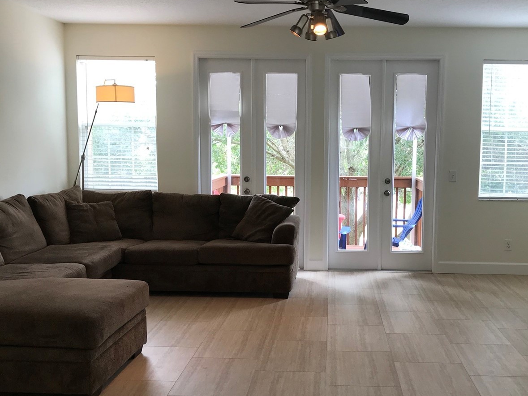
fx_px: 580
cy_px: 212
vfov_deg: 37.7
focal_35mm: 38
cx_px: 315
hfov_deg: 48.7
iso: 25
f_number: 1.8
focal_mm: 3.99
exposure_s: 1/40
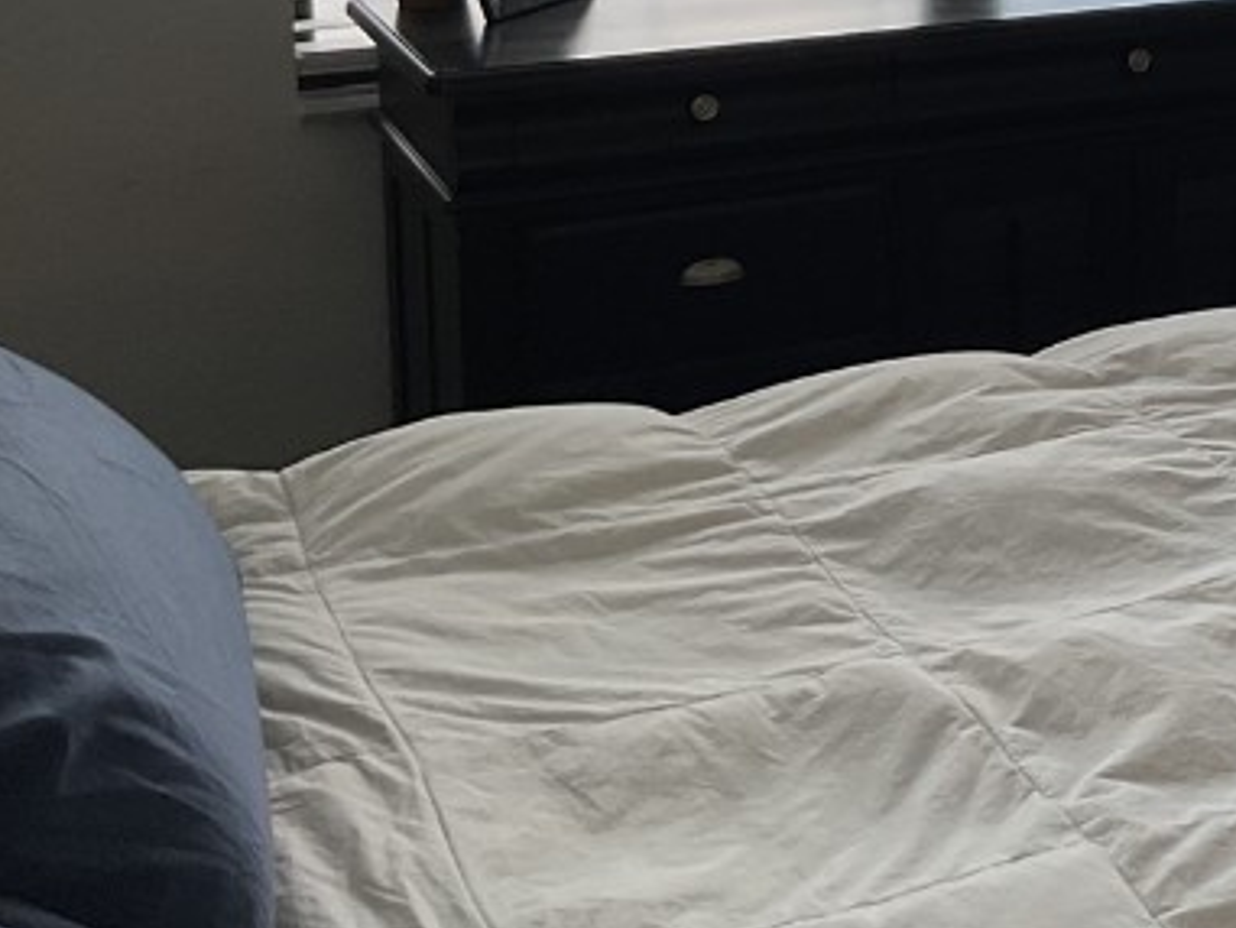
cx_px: 1525
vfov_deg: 18.2
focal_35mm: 78
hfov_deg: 22.8
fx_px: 2786
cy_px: -110
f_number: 1.8
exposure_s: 1/176
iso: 16
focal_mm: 3
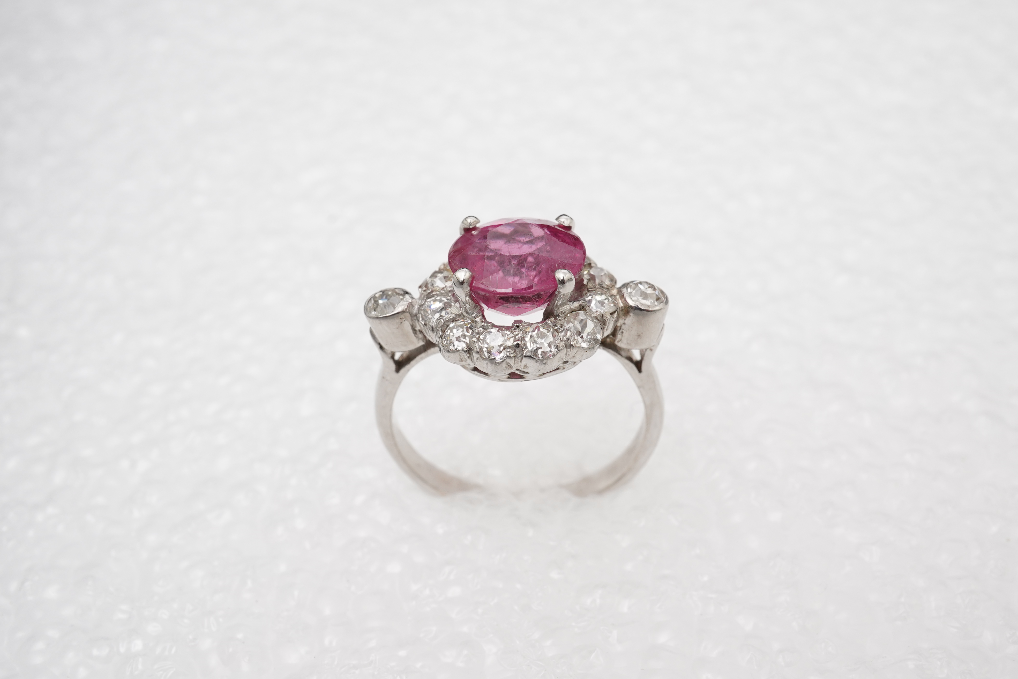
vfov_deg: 29.9
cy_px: 340
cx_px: 509
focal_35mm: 45
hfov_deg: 43.6
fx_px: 1272
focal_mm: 30
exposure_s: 1/125
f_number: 20
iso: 500
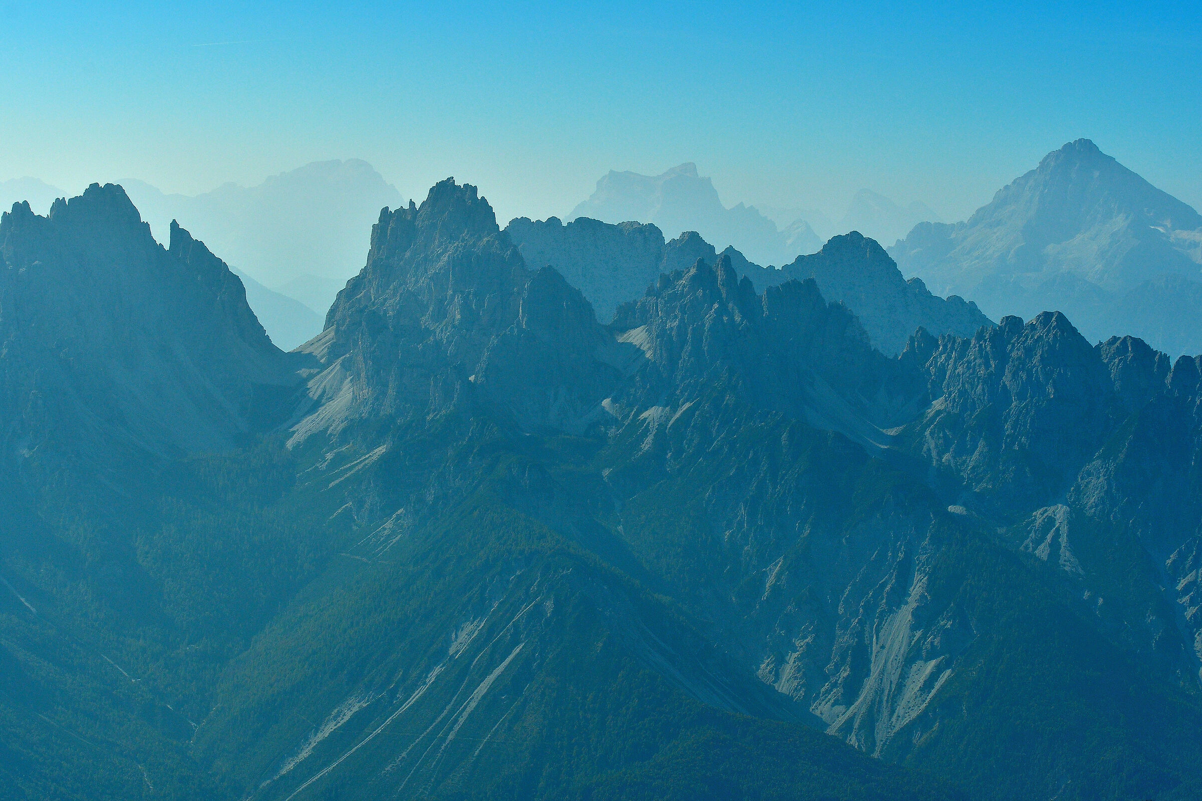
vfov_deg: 13.0
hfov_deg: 19.5
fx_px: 3506
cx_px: 601
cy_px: 400
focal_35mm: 105
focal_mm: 70
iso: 100
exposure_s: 1/1250
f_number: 9
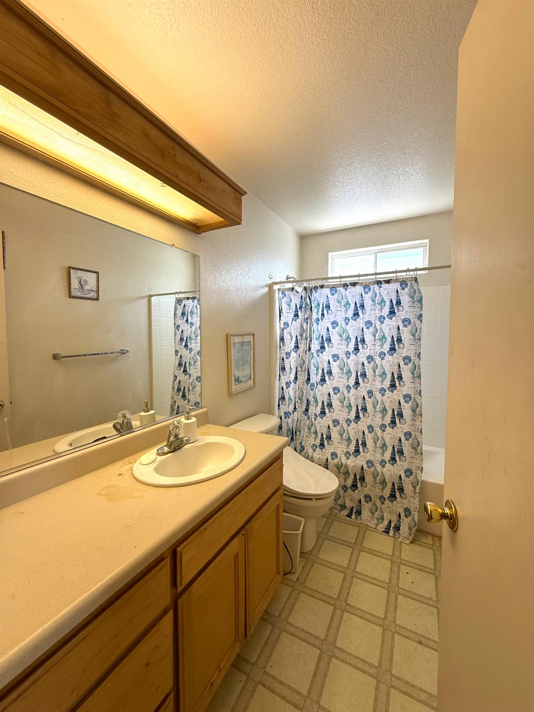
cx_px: 267
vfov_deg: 102.1
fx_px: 288
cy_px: 356
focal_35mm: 14
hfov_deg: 85.7
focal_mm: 2.22
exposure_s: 1/120
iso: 100
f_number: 2.2
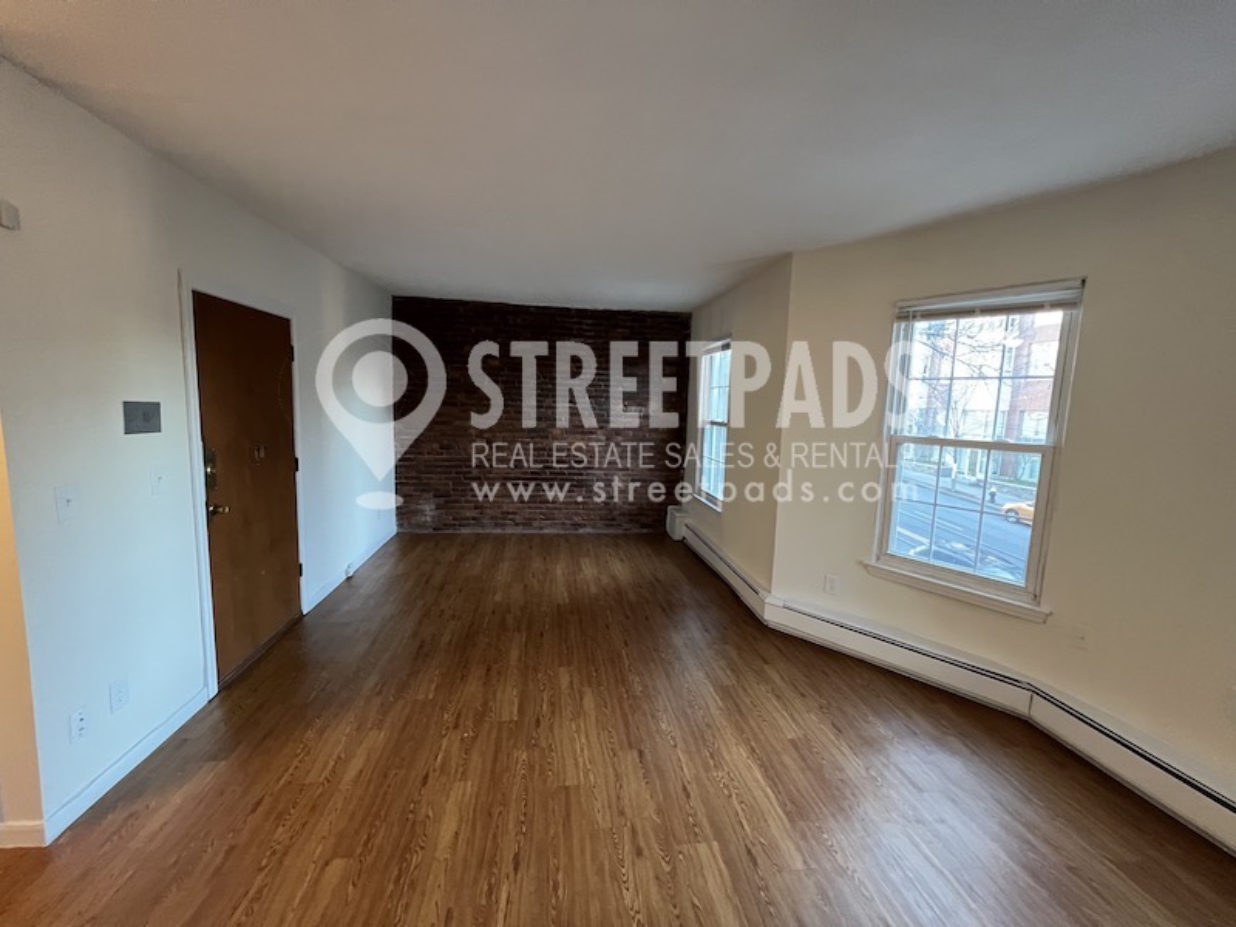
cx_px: 618
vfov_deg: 89.9
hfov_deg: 106.2
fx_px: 464
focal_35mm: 13
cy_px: 464
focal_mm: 1.57
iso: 500
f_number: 1.8
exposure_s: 1/60
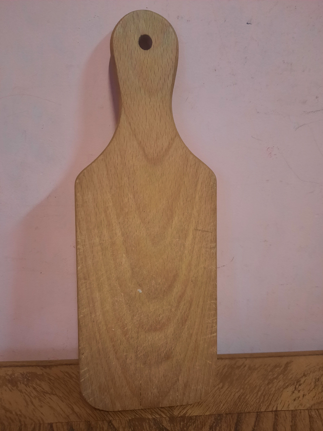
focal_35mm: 25
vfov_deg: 69.4
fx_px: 311
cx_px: 162
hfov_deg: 54.9
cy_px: 216
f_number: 2
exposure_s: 1/25
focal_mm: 4.6
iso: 400
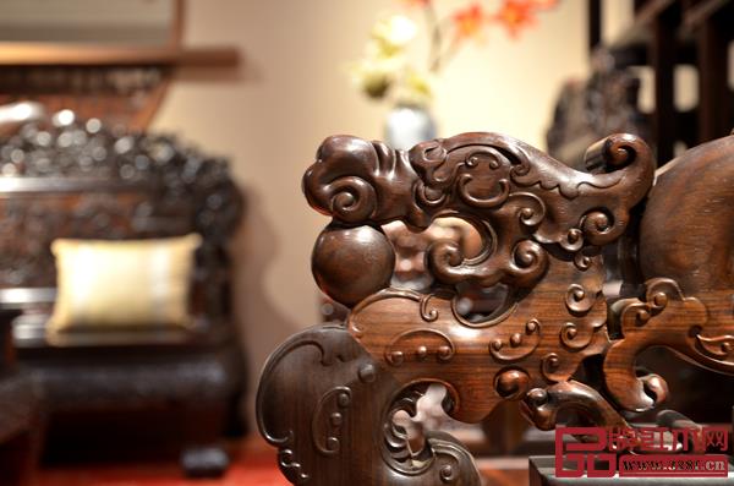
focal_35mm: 57
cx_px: 367
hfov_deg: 35.1
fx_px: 1159
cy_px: 243
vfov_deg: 23.7
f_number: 4.5
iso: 800
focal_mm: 38
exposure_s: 1/8
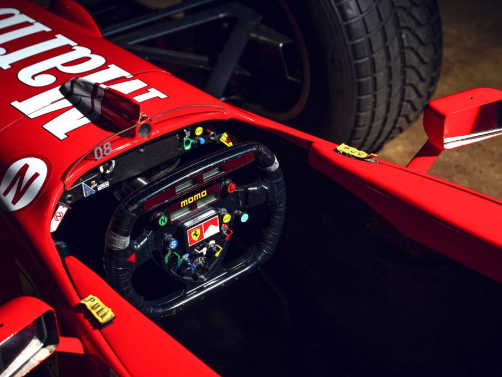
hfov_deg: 25.7
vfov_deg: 19.4
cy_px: 189
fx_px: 1102
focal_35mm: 76
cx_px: 266
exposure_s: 1/250
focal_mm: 70
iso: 100
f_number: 7.1
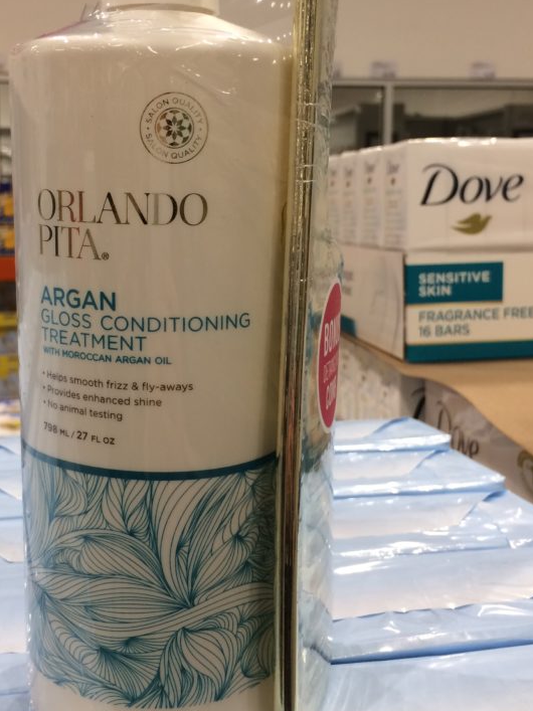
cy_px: 301
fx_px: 863
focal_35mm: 42
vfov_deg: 44.7
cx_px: 224
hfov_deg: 34.3
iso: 32
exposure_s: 1/40
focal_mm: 4.15
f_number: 2.2
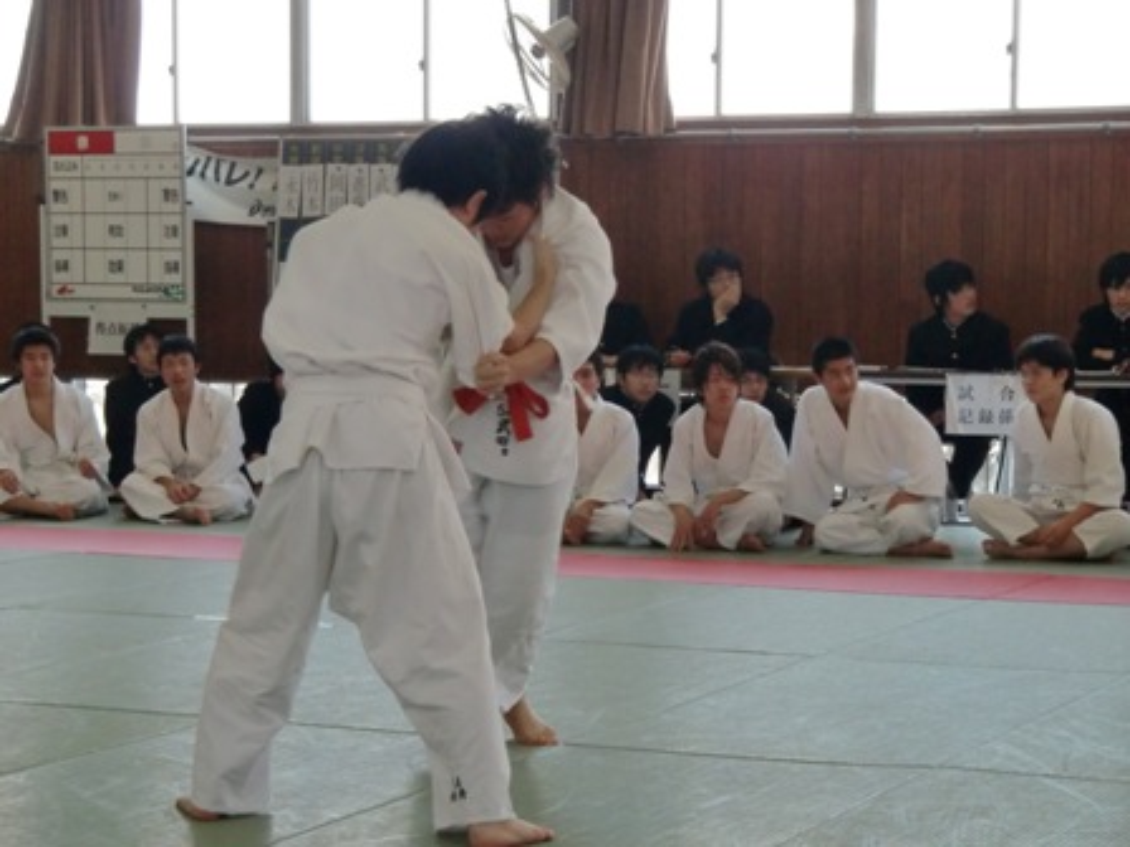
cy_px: 424
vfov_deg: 16.6
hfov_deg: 22.0
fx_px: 2905
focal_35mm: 89
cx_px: 565
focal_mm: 16
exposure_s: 1/80
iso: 400
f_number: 4.8
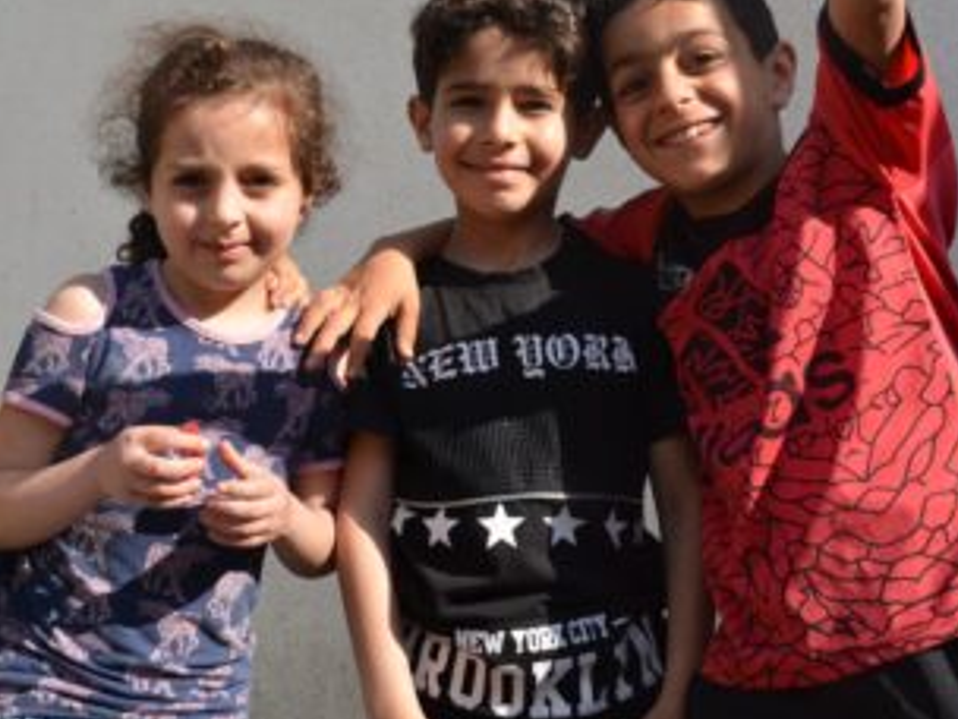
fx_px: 1577
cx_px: 381
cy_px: 260
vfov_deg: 25.6
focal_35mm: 57
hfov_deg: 33.7
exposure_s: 1/250
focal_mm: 24
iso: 160
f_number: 8
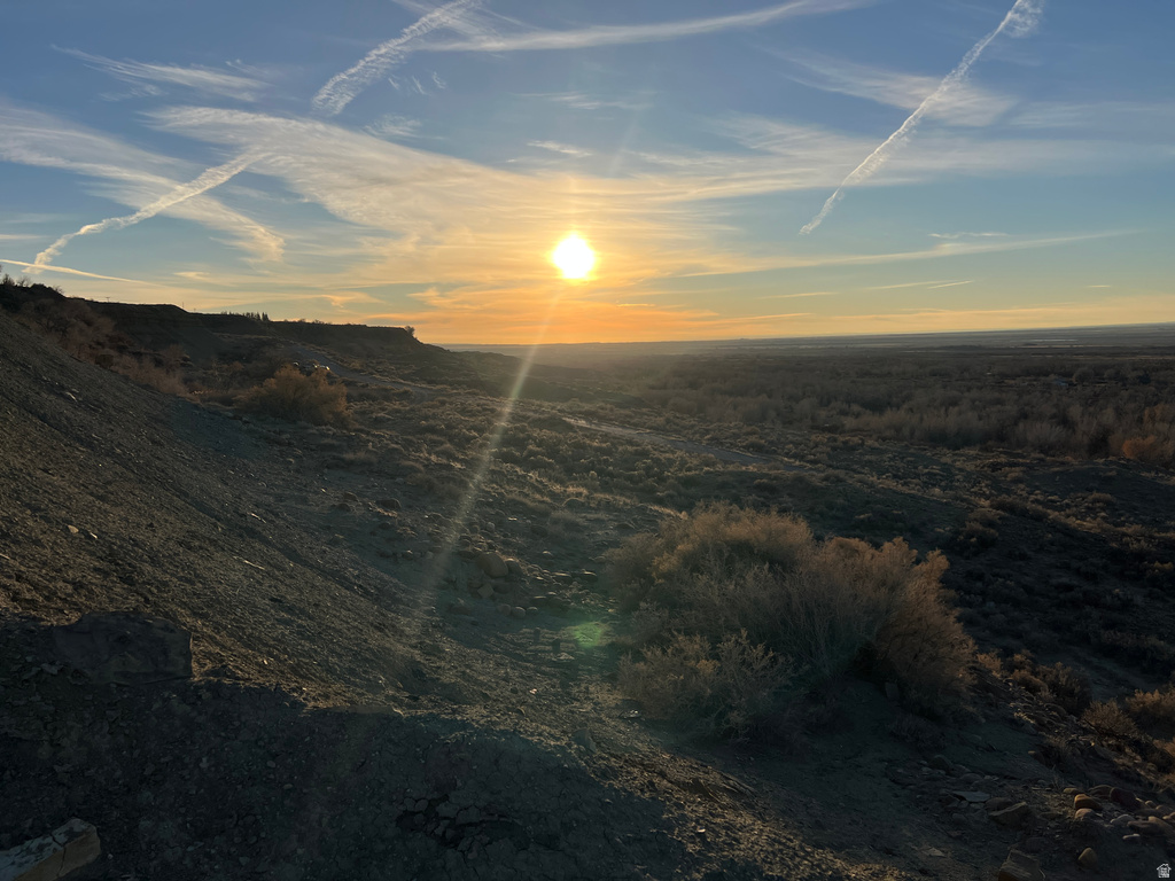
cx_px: 588
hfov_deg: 67.3
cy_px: 440
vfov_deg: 53.1
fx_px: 883
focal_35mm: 26
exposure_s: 1/10309
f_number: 1.5
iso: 50
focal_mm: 5.7
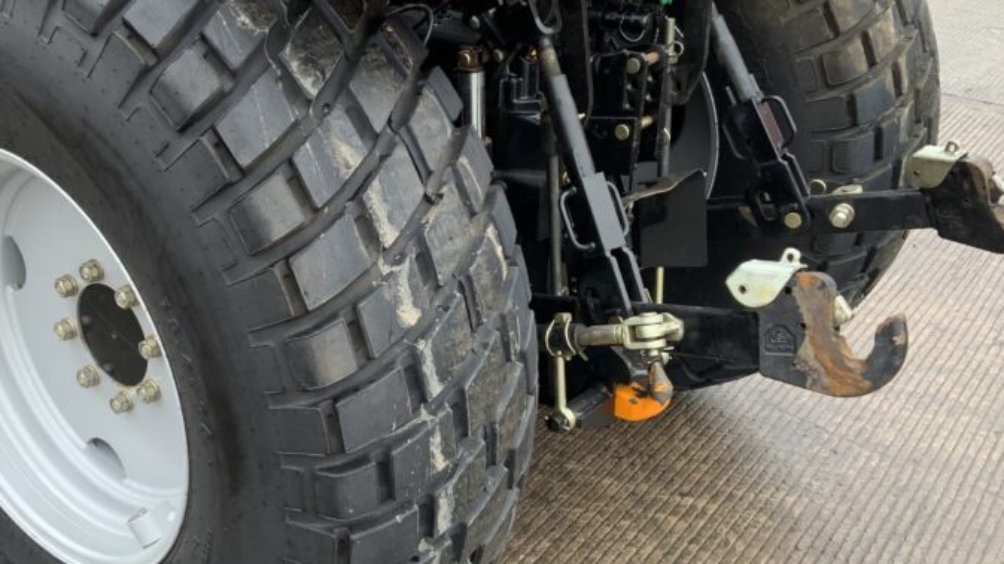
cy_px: 341
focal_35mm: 48
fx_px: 1278
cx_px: 331
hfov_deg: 42.3
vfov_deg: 24.9
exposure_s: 1/122
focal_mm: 3
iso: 25
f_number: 1.8
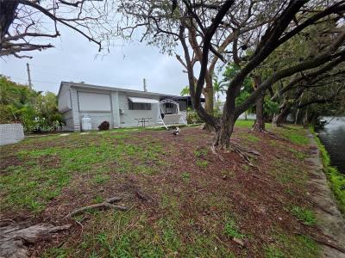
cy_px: 129
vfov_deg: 89.9
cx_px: 172
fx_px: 130
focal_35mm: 13
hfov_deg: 106.2
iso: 40
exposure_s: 1/927
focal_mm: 2.2
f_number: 1.9
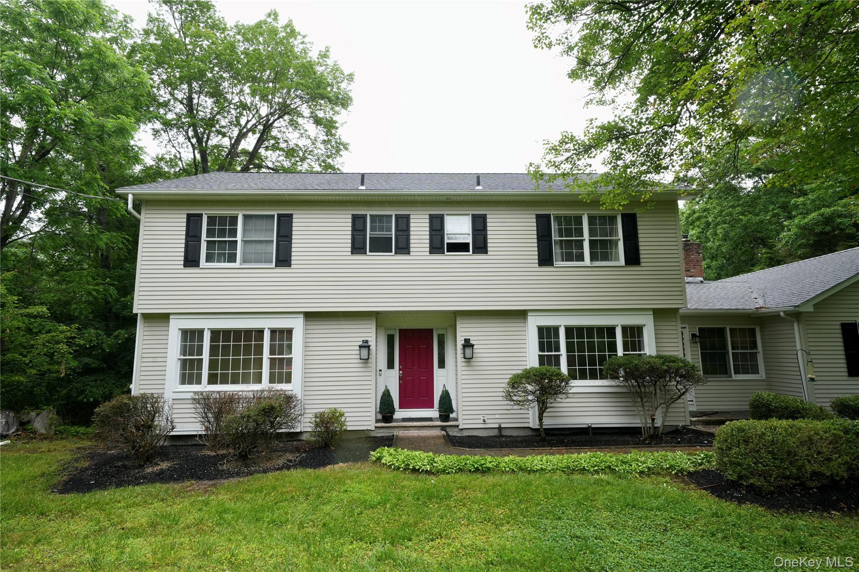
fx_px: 453
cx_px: 430
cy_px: 286
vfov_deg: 64.5
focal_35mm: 19
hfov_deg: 86.9
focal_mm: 19
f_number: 11
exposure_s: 1/125
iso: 1000
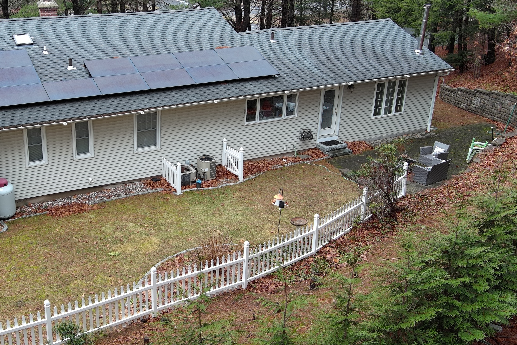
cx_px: 136
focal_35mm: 43
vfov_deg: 31.2
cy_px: 157
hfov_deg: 44.1
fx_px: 617
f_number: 2.8
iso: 100
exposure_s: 1/28.9
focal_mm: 10.57
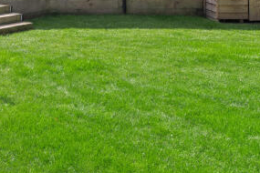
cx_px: -20
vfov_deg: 16.1
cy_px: -67
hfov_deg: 24.1
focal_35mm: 79
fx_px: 571
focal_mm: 21
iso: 400
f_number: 11
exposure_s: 1/125
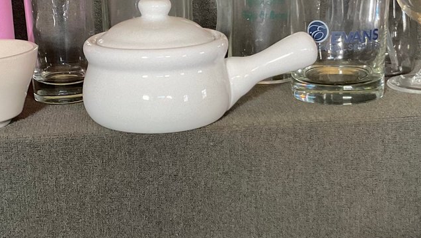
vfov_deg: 16.1
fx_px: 838
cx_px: 146
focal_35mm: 75
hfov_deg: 28.1
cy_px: 132
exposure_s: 1/50
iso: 160
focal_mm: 3
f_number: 1.8
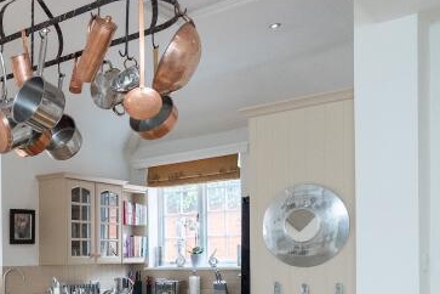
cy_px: 264
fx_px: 587
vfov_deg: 27.1
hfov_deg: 36.3
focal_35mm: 48
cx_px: -16
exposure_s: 1/40
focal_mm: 17
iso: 1250
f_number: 7.1
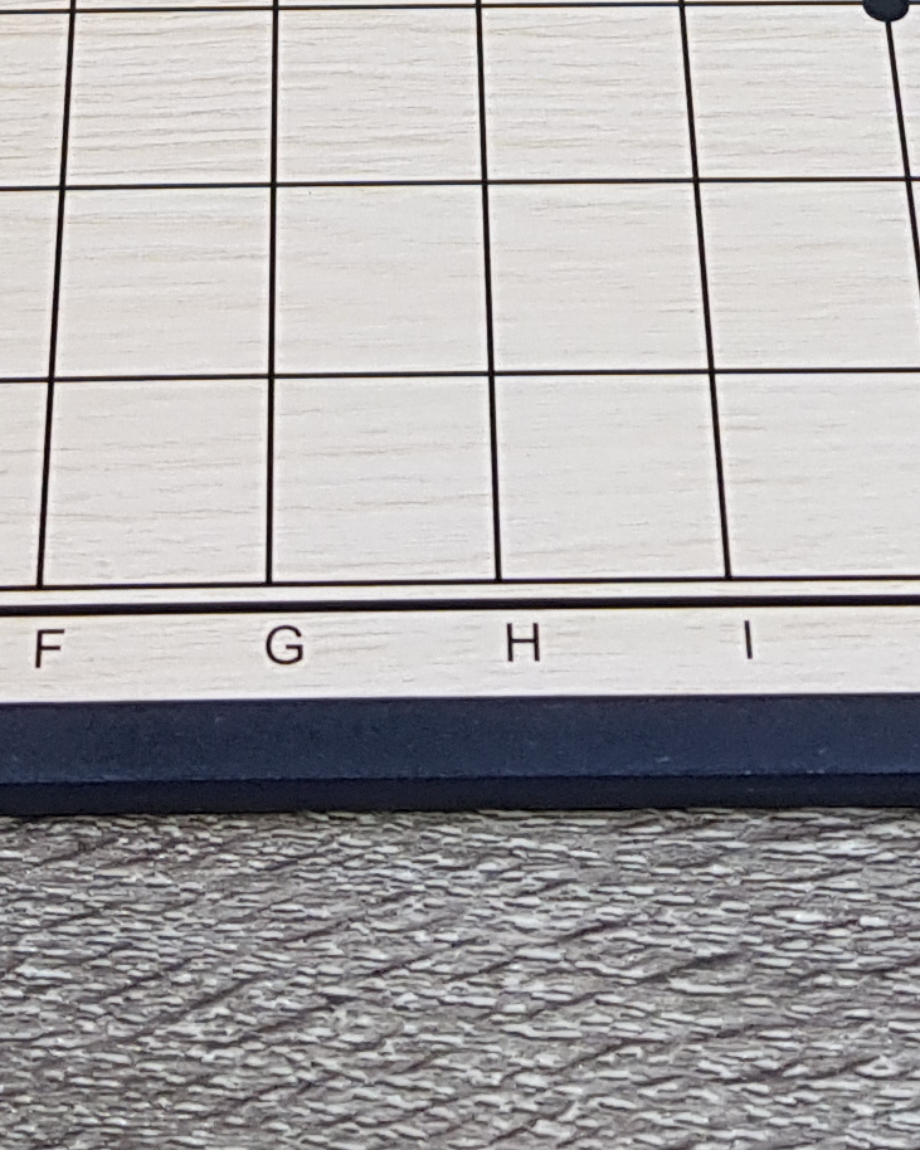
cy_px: -695
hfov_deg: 13.8
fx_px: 3813
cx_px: 429
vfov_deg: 15.5
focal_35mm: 112
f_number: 1.7
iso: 125
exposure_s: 1/50
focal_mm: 4.2
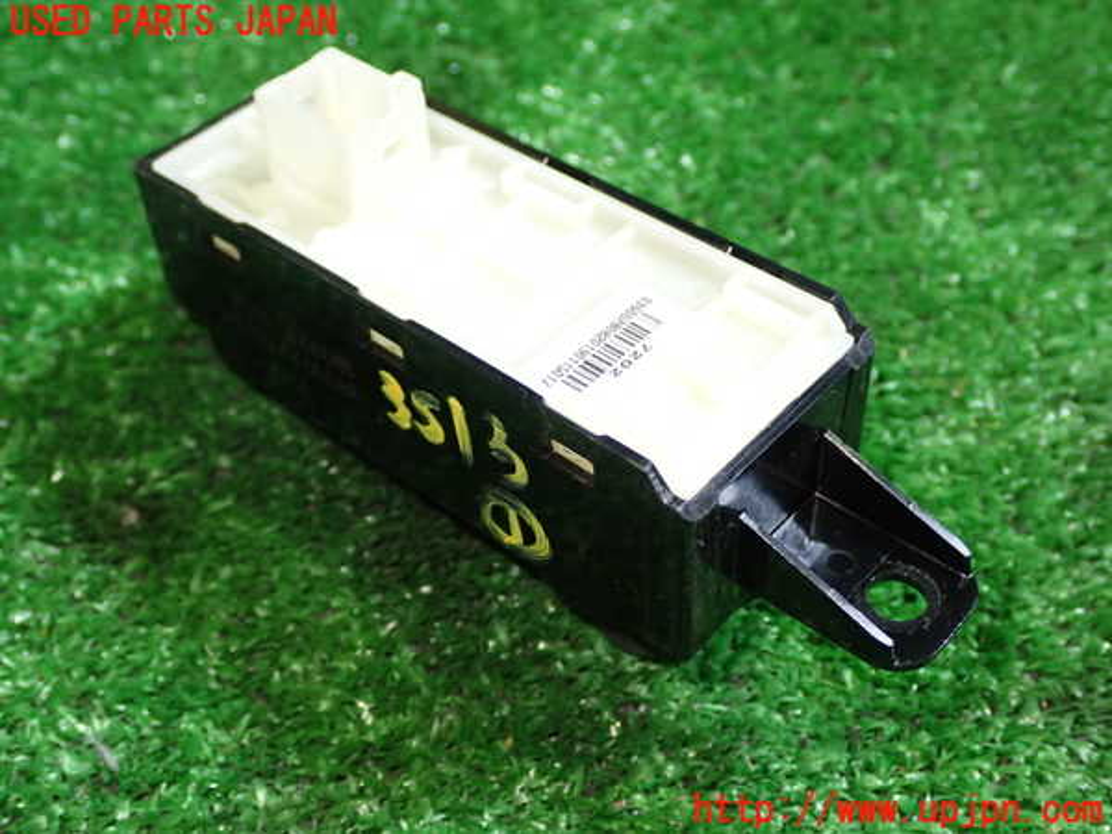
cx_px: 556
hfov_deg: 40.4
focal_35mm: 47
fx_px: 1510
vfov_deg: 30.9
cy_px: 417
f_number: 3.1
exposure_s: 1/50
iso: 500
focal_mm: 8.4
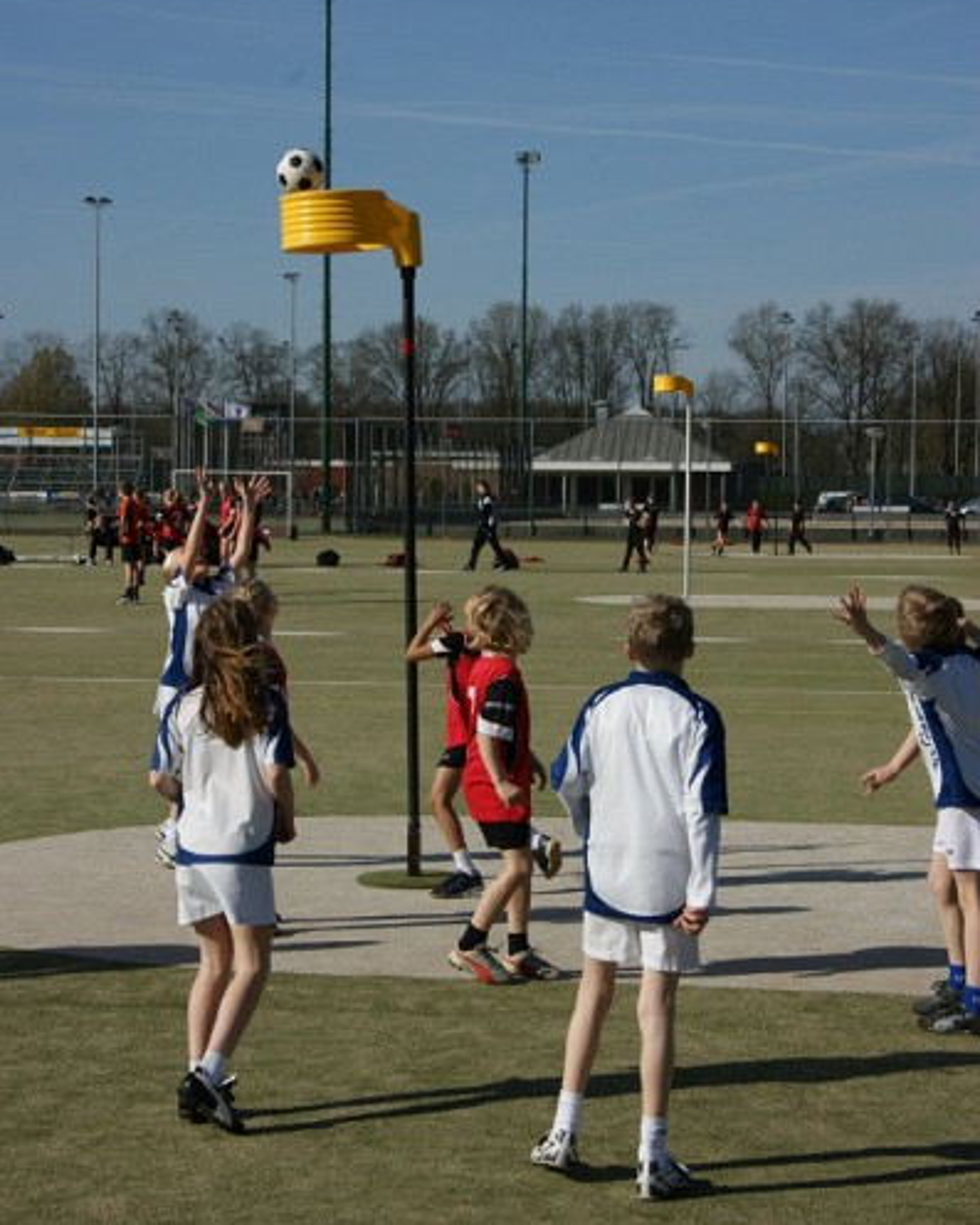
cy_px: 546
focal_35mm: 77
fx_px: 2775
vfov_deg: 24.9
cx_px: 490
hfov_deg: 20.0
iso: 200
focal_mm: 45
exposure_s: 1/320
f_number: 16
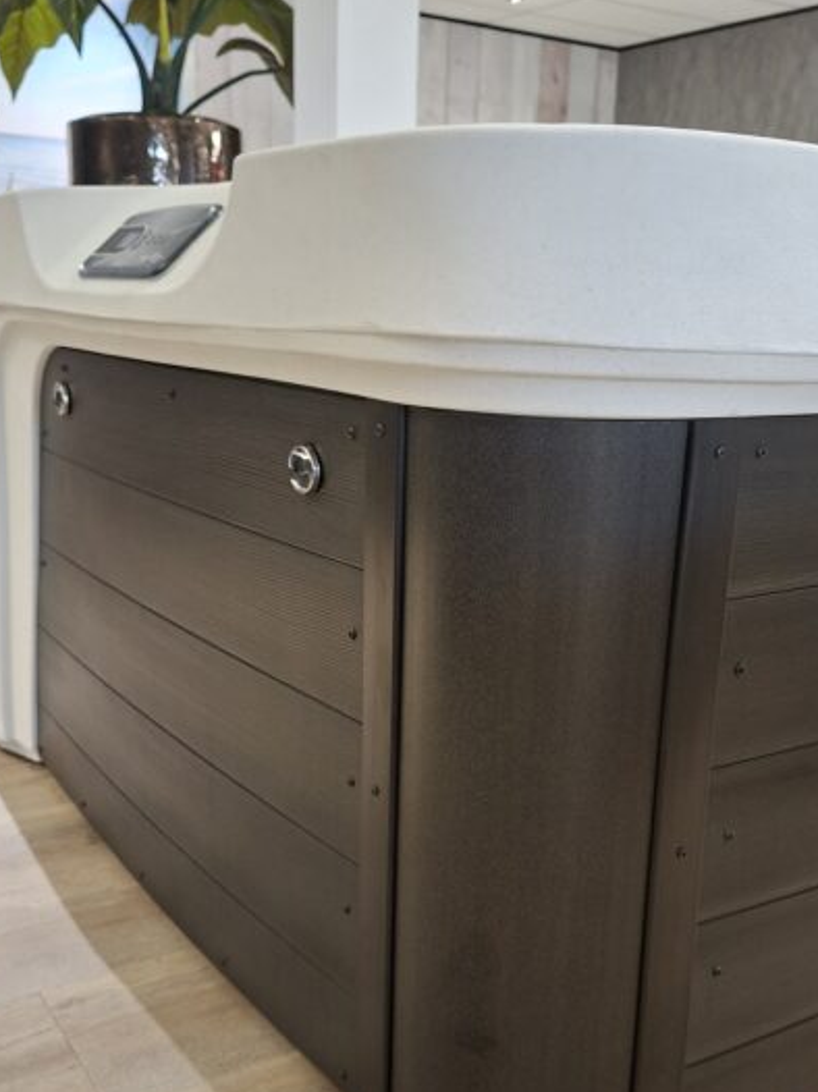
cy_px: 654
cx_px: 430
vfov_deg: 52.3
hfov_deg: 40.7
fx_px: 1104
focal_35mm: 35
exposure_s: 1/33
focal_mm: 5.54
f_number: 1.8
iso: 320
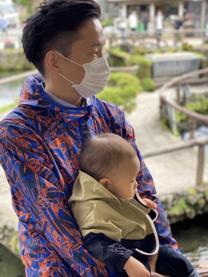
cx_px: 104
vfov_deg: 36.8
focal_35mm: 52
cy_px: 138
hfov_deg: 28.0
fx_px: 417
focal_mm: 6
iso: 40
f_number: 2
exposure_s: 1/122
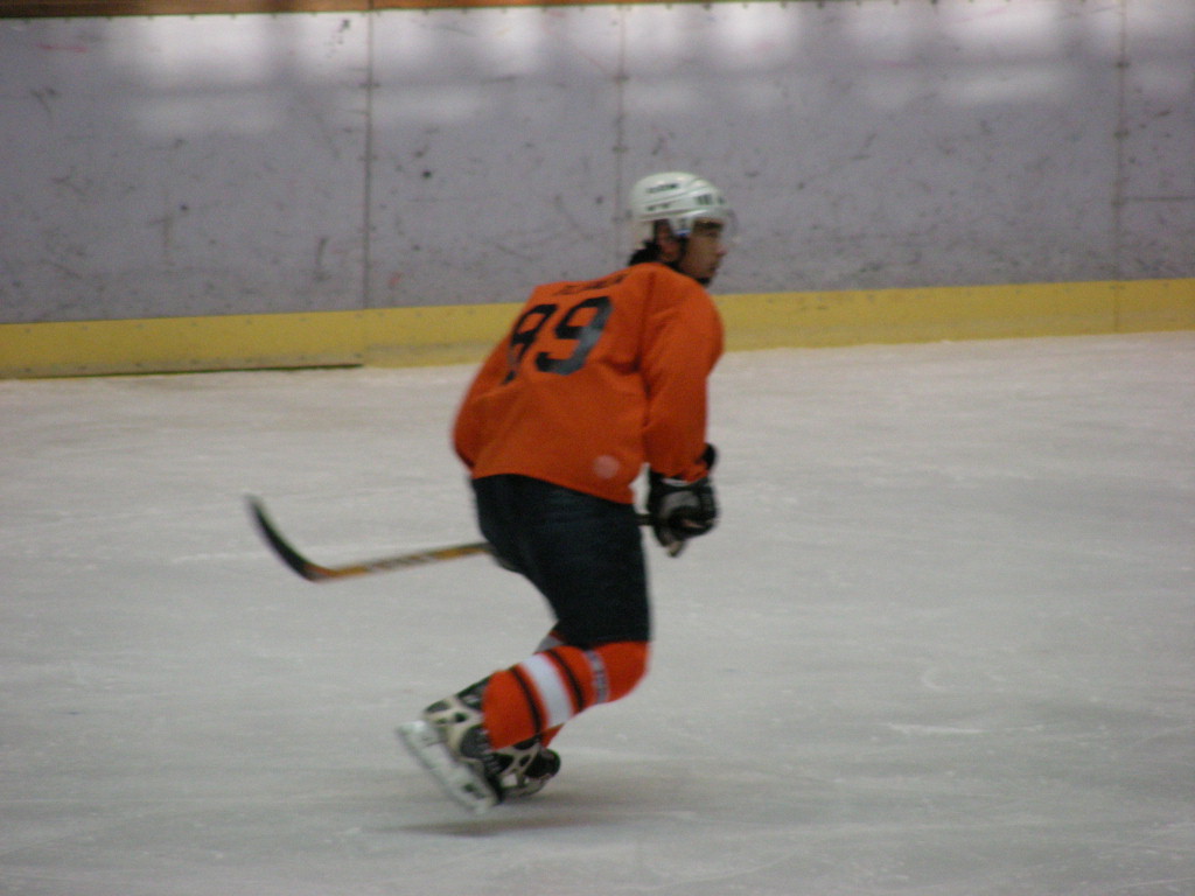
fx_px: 13118
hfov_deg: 5.2
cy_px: 448
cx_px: 598
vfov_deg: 3.9
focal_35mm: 380
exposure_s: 1/160
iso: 327
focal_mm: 63.3
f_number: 3.5
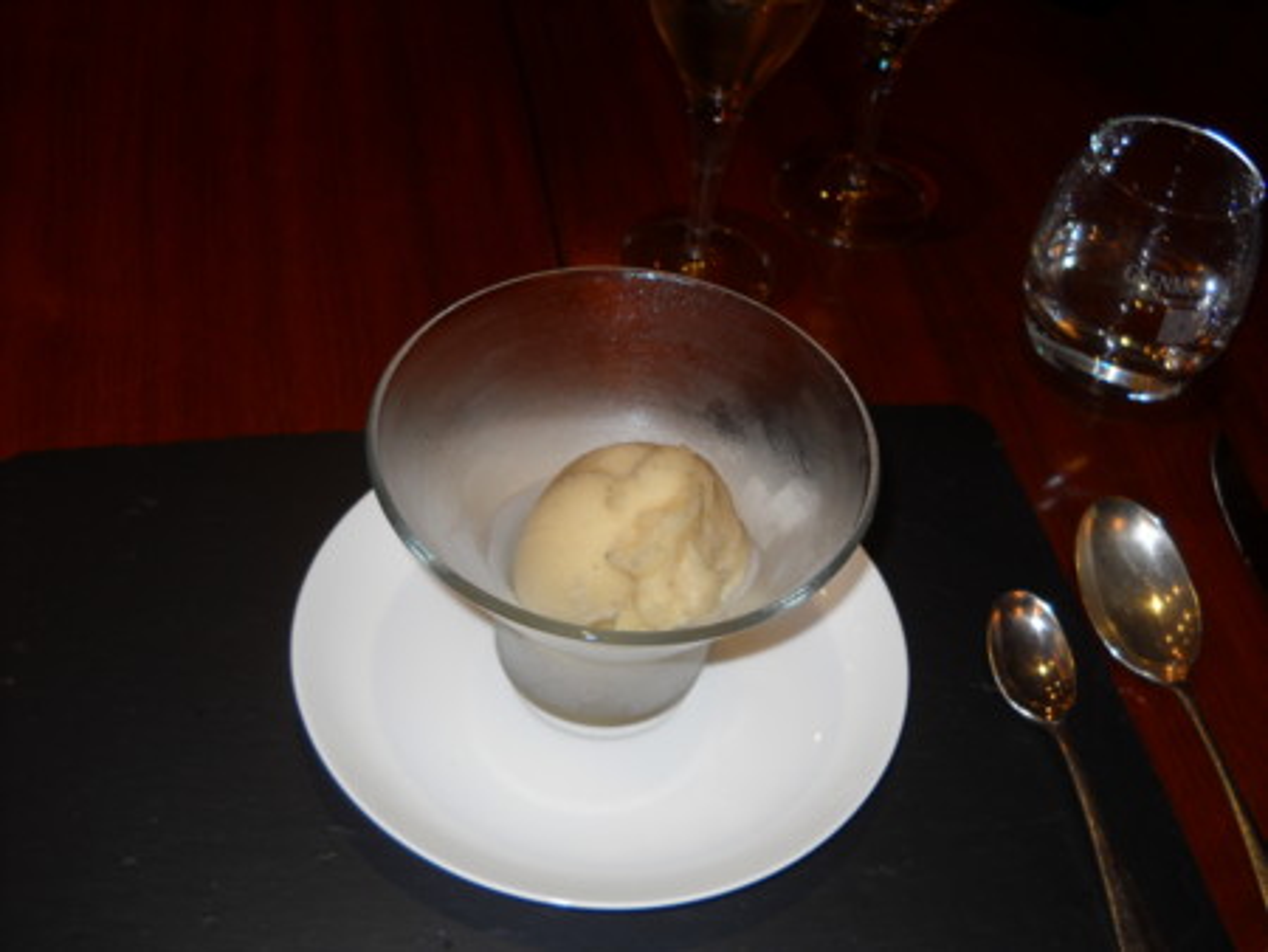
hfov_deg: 45.8
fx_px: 1503
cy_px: 476
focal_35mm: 41
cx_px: 634
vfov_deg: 35.2
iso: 64
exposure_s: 1/30
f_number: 3.1
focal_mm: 6.72
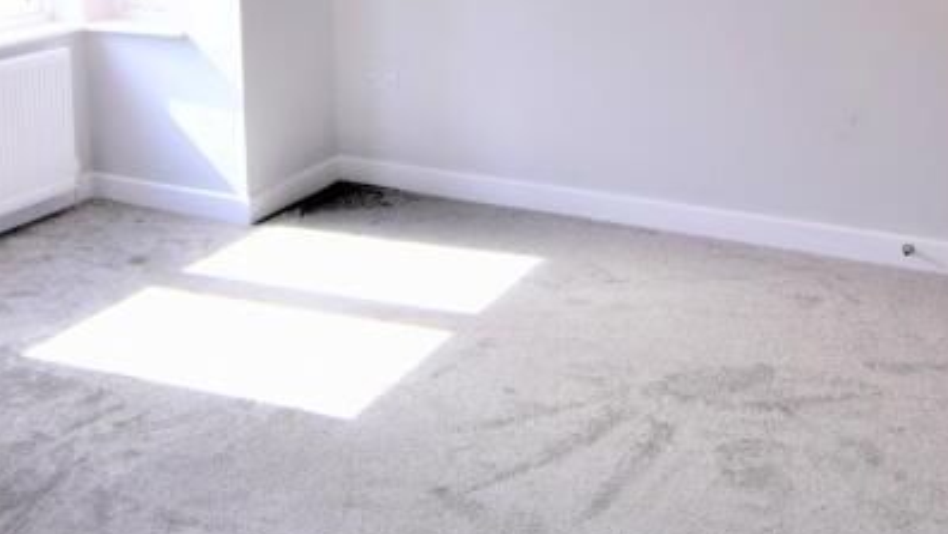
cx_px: 208
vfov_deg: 23.8
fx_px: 1174
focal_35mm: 47
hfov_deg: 42.3
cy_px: -71
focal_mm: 11.5
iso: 280
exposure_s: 1/250
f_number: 8
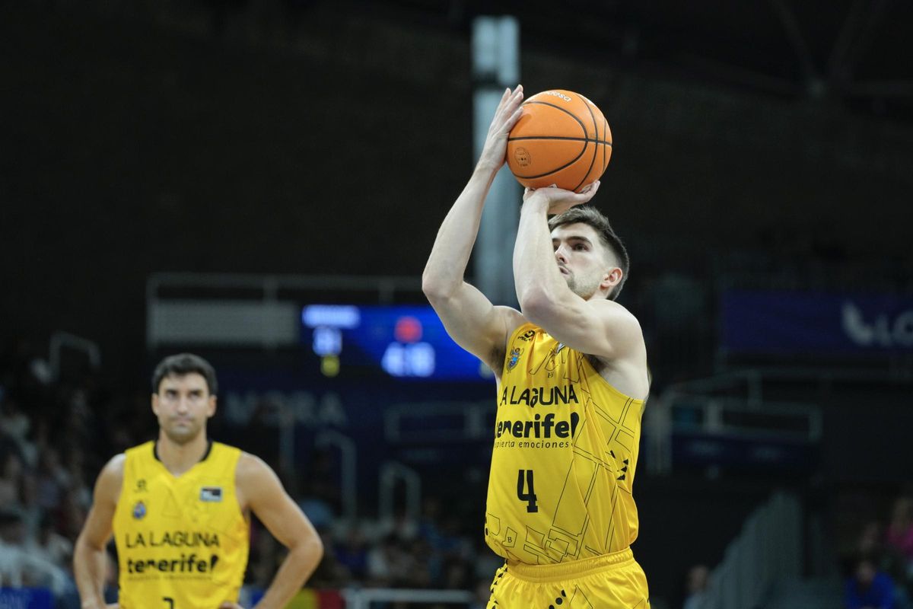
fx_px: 3271
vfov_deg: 10.6
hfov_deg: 15.9
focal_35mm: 129
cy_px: 304
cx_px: 456
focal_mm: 129
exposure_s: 1/1250
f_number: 2.8
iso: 1250
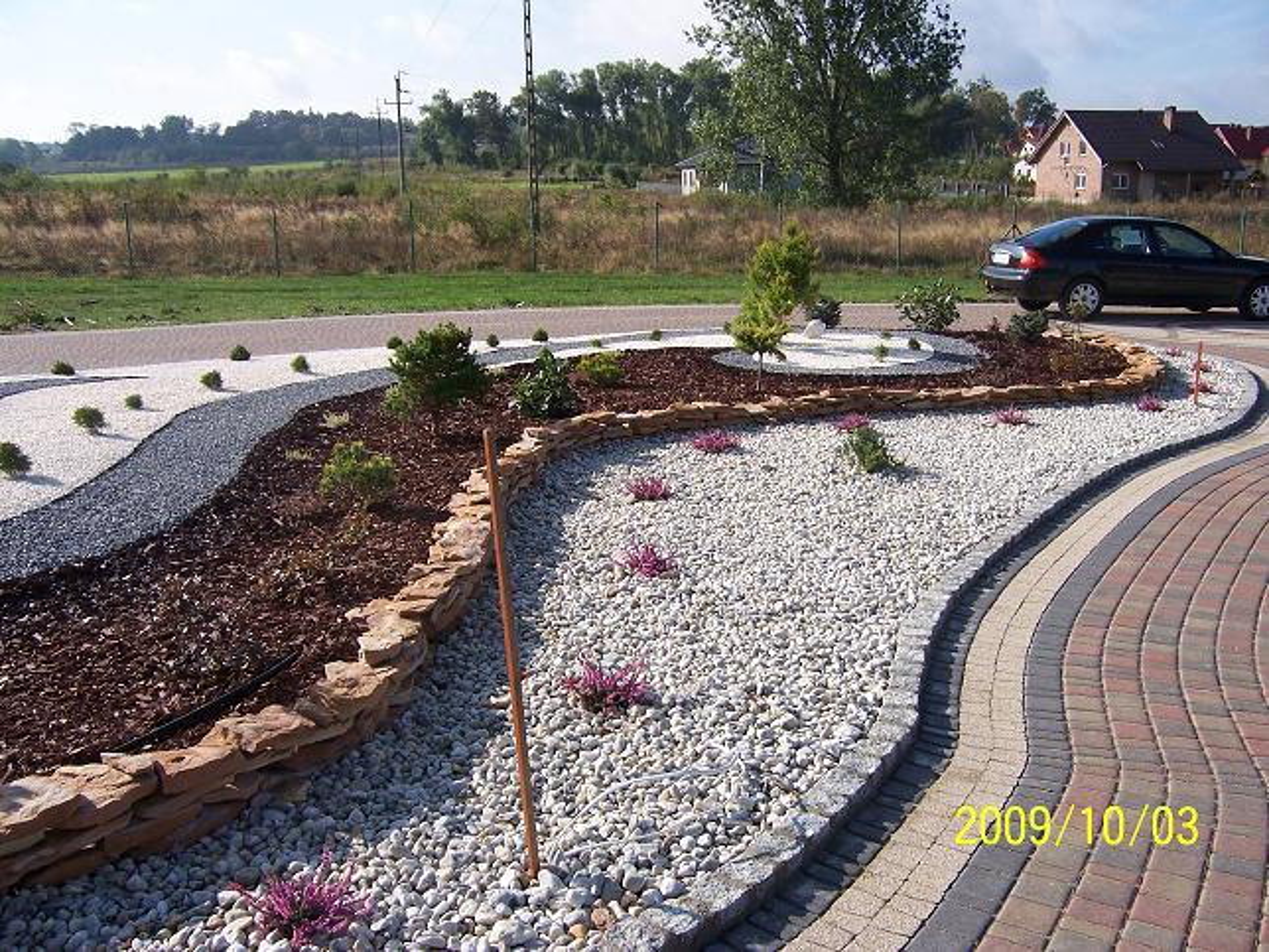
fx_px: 1210
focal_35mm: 33
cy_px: 476
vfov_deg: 42.9
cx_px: 634
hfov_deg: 55.4
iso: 80
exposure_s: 1/750
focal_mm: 5.5
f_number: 3.4
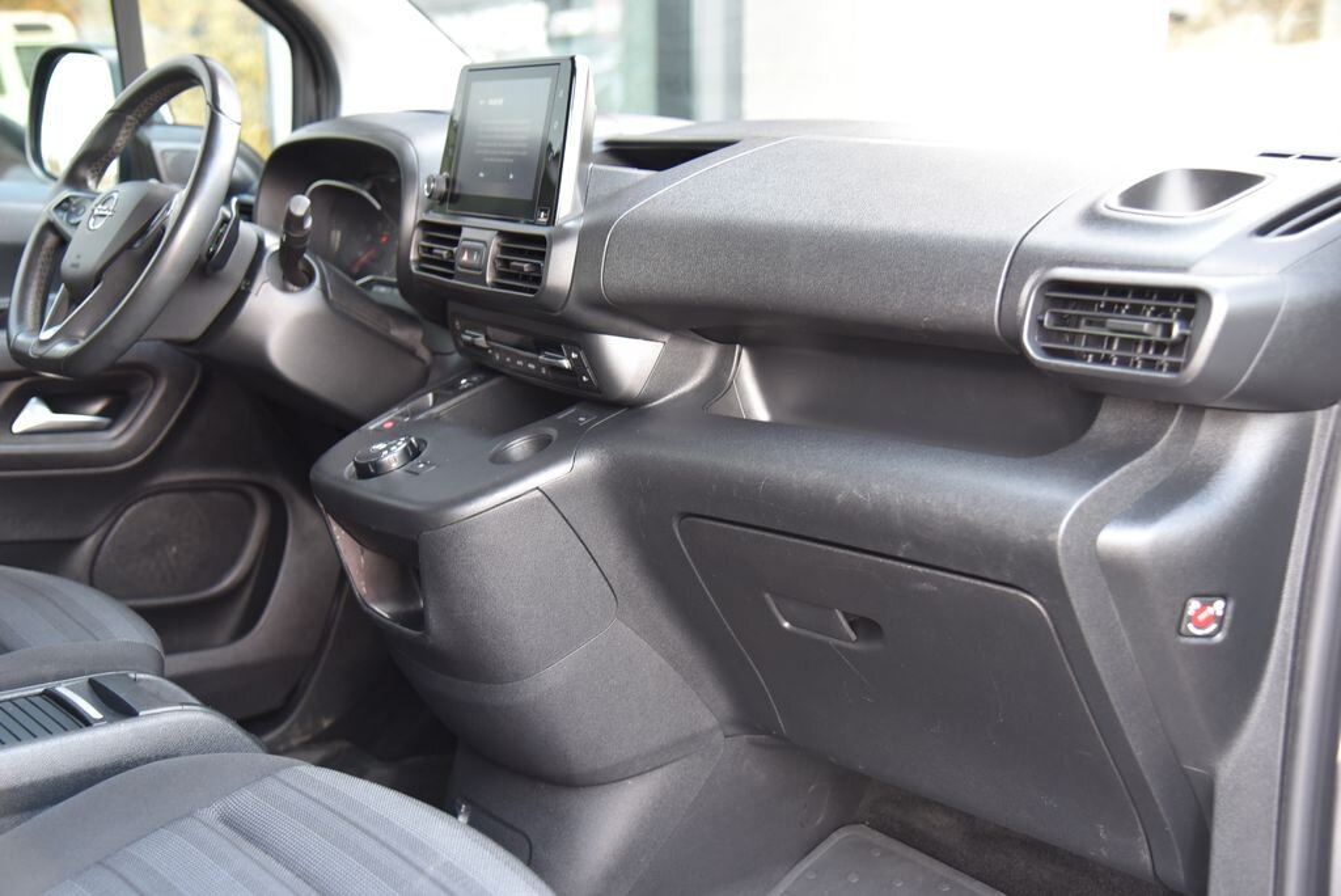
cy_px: 448
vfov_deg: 29.3
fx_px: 1714
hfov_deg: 42.7
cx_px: 670
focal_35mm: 46
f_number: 4
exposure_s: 1/40
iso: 500
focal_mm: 46
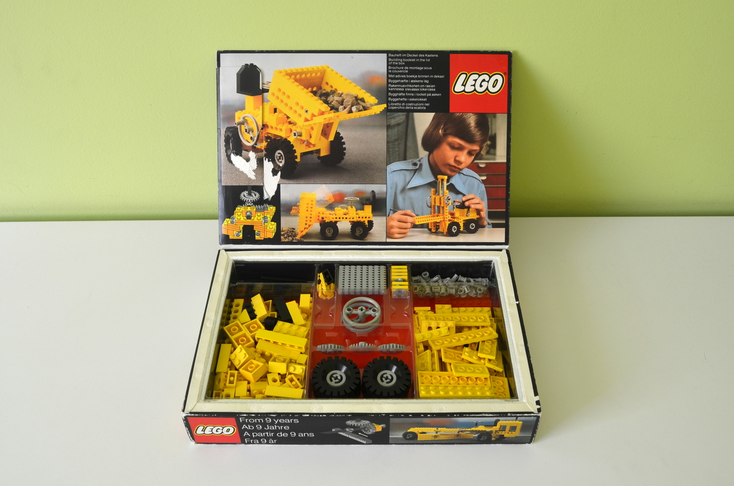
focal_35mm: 33
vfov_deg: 39.8
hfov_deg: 57.3
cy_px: 243
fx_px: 671
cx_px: 367
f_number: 9
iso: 125
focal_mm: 22
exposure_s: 2
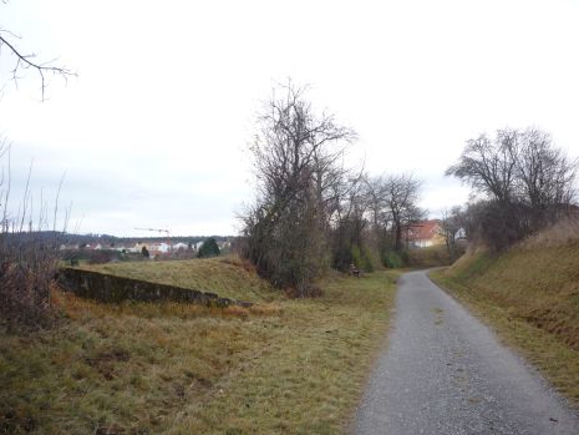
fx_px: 552
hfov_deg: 55.3
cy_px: 223
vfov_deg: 43.0
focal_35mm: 33
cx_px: 290
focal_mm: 5.2
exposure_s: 1/125
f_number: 4
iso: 100
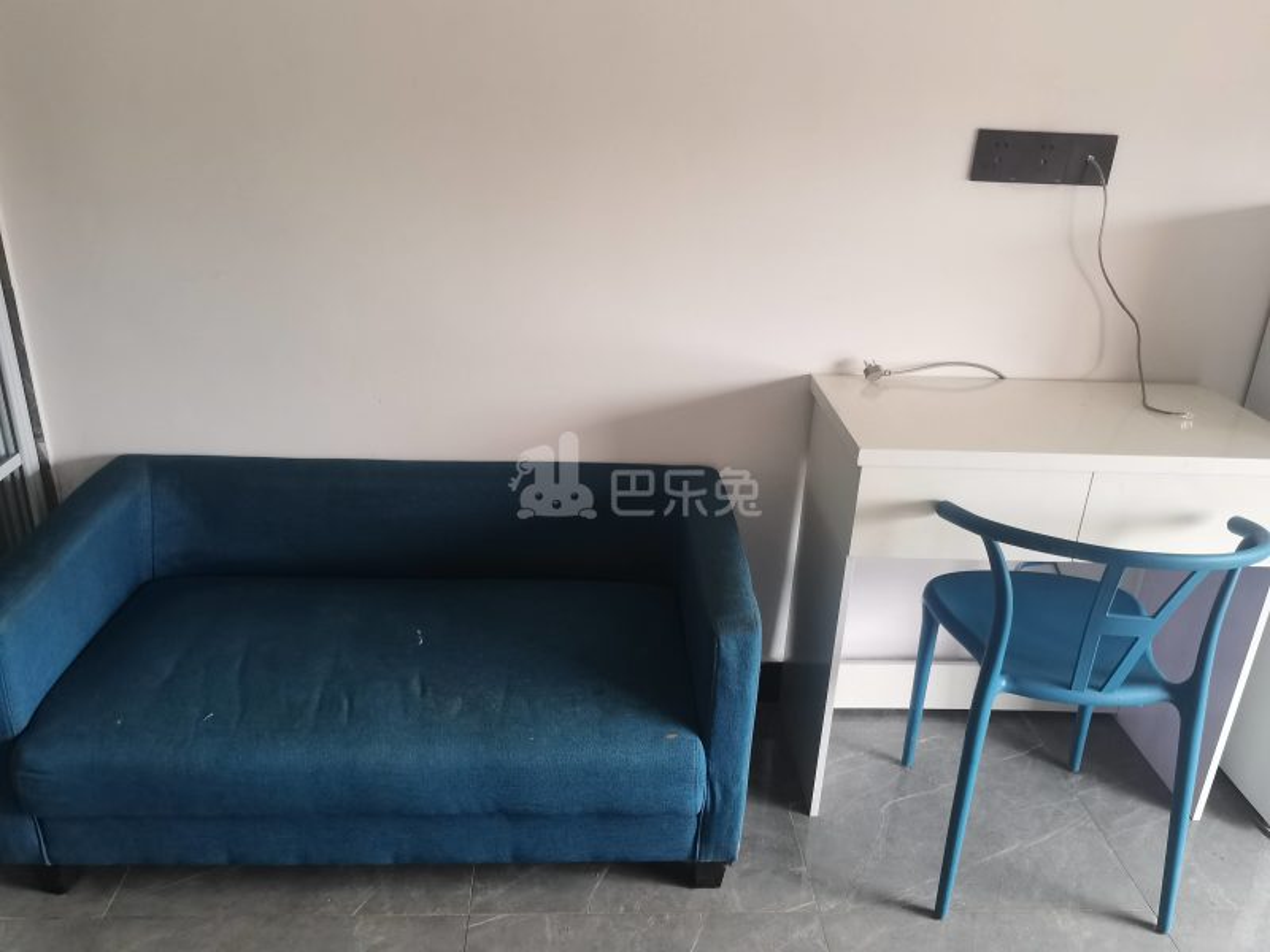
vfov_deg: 51.4
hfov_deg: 65.3
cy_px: 476
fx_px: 991
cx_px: 635
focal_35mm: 27
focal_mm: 4.94
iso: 200
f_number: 1.9
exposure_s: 1/50
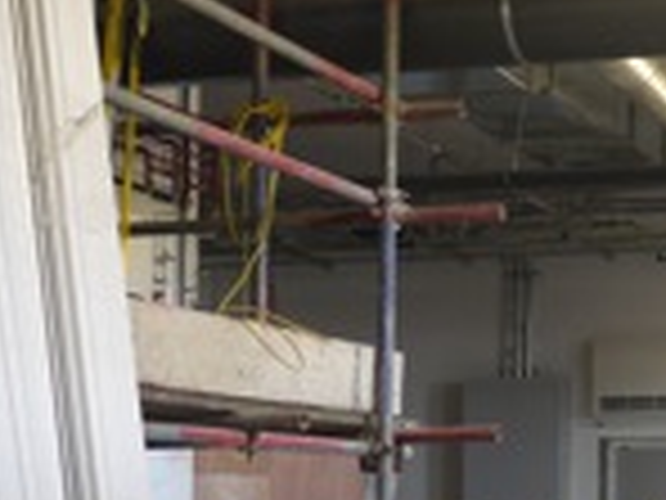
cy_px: 441
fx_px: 1597
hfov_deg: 21.6
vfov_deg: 17.5
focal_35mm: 83
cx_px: 832
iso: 400
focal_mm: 14
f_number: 2.5
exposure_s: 1/60
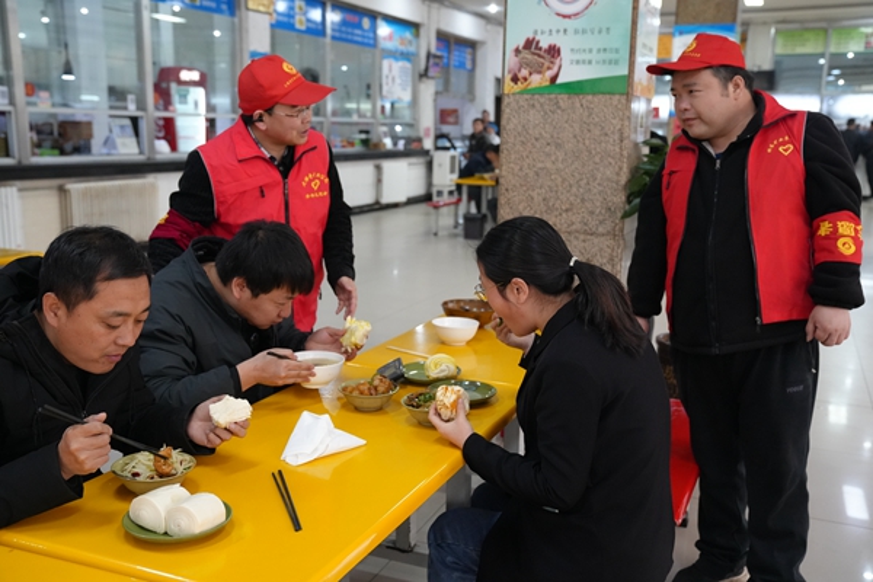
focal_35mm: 36
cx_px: 436
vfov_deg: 36.9
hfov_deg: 53.1
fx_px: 873
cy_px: 291
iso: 5000
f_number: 4
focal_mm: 36
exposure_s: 1/160
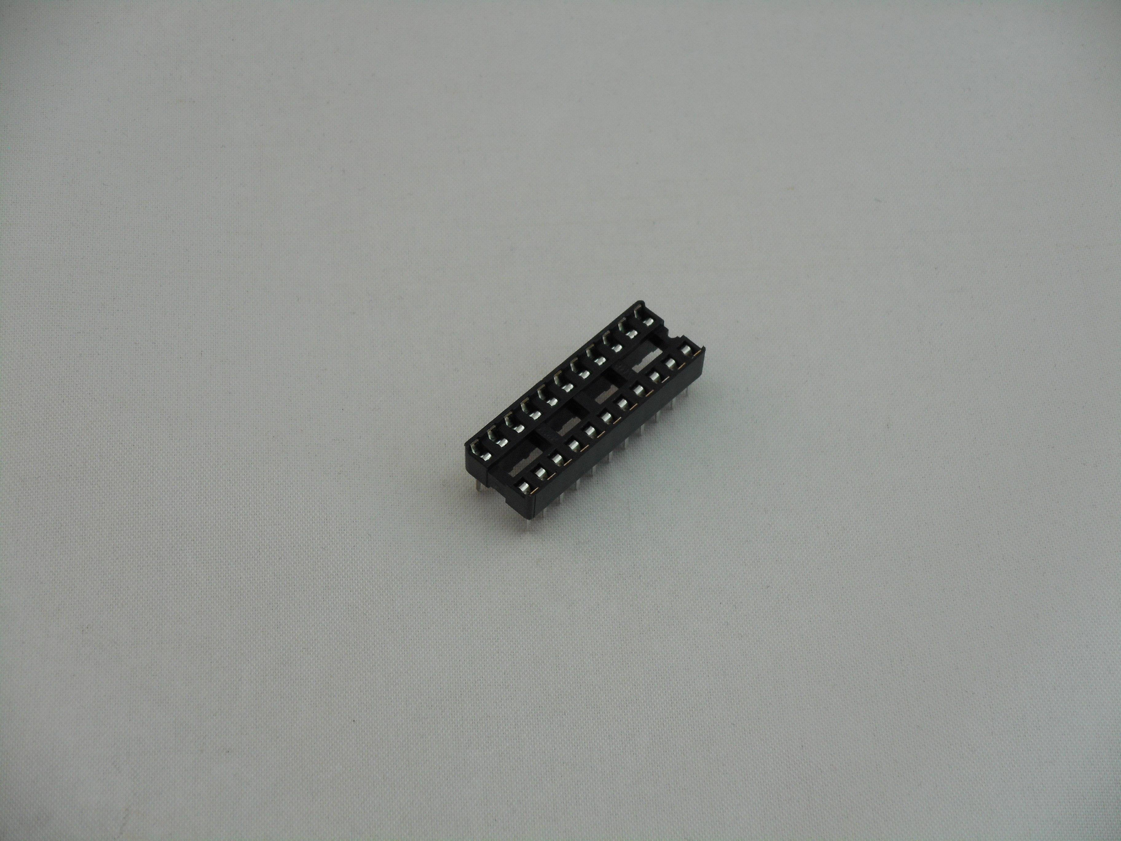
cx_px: 560
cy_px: 420
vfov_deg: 14.5
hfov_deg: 19.3
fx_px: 3303
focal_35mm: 102
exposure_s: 1/60
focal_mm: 18.2
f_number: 5.8
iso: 125
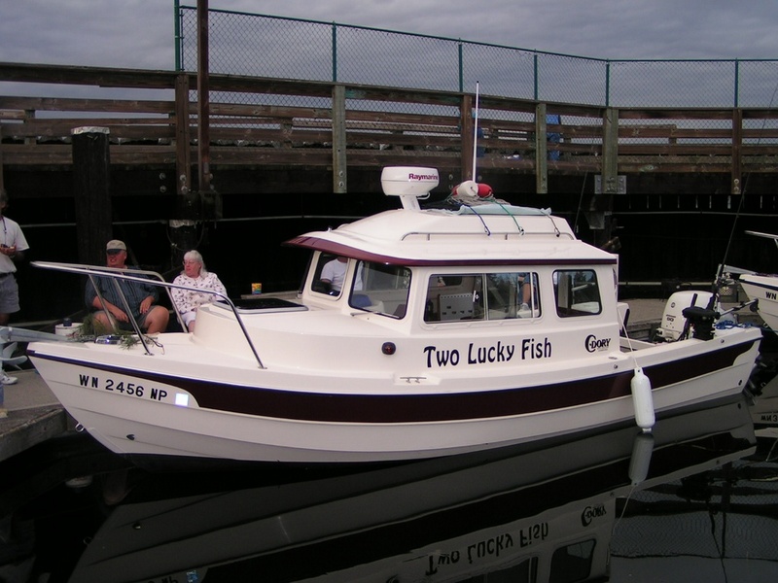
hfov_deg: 49.0
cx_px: 389
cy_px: 292
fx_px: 854
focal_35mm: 38
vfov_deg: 37.7
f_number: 2.8
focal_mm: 5.8
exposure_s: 1/500
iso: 50
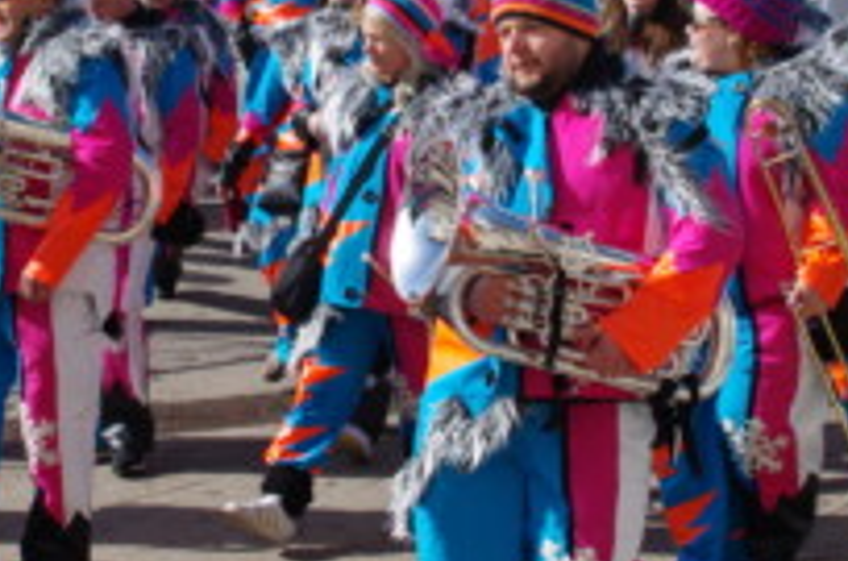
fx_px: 2421
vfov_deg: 13.2
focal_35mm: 103
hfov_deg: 19.8
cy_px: 98
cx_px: 287
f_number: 11
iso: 100
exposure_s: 1/160
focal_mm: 28
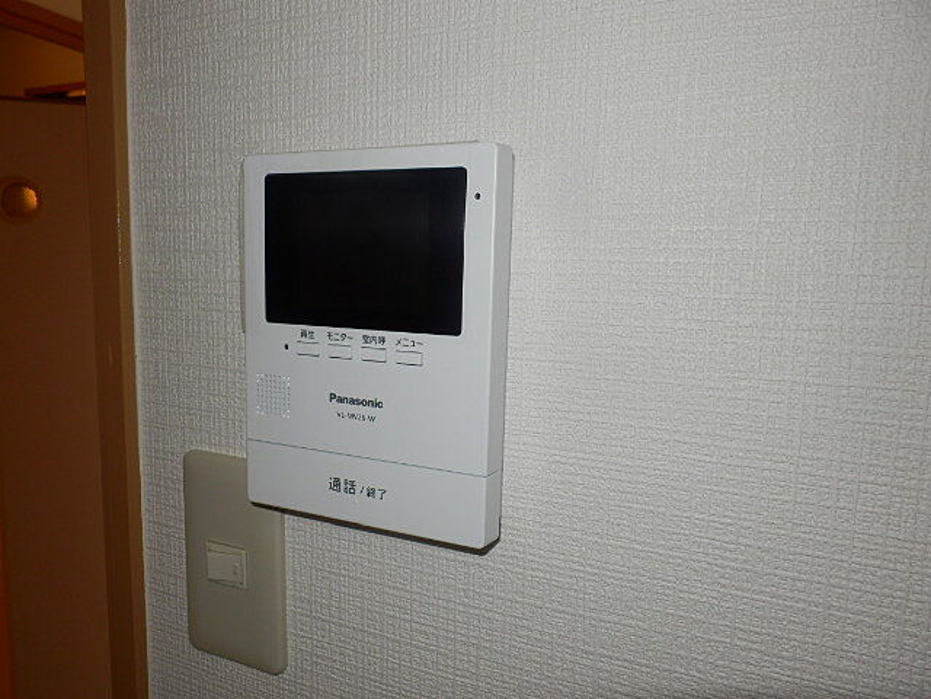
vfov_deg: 56.8
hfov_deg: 71.6
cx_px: 466
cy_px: 350
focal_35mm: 24
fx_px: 645
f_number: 7.9
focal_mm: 4.2
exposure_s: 1/30
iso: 80
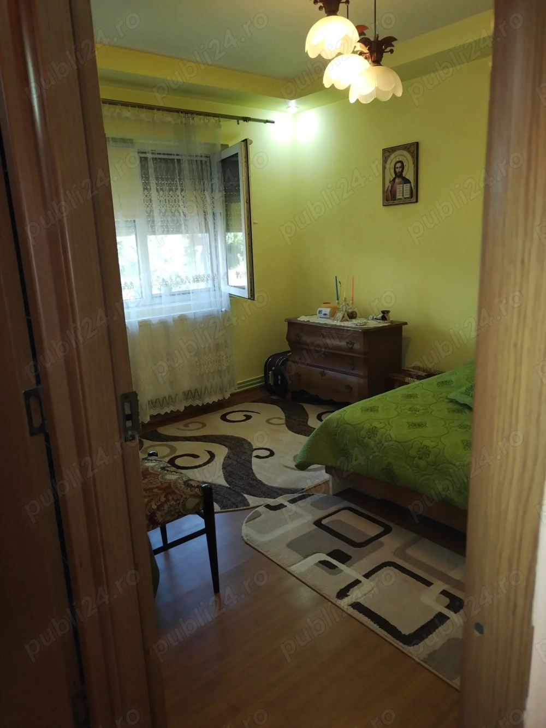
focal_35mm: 26
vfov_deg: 67.3
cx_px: 273
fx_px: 547
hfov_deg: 53.0
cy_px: 364
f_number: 1.8
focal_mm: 4.75
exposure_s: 1/50
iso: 344
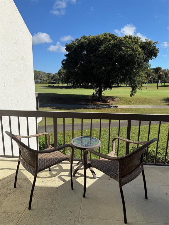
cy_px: 112
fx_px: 156
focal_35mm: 24
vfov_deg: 71.6
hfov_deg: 56.8
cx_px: 84
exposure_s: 1/4975
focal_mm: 6.76
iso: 100
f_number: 1.78
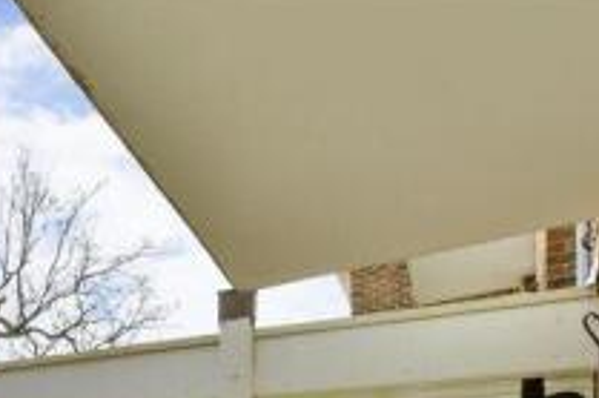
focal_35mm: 47
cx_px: -19
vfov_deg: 22.7
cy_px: 614
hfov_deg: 37.0
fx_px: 781
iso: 200
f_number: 8
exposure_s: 1/200
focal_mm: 10
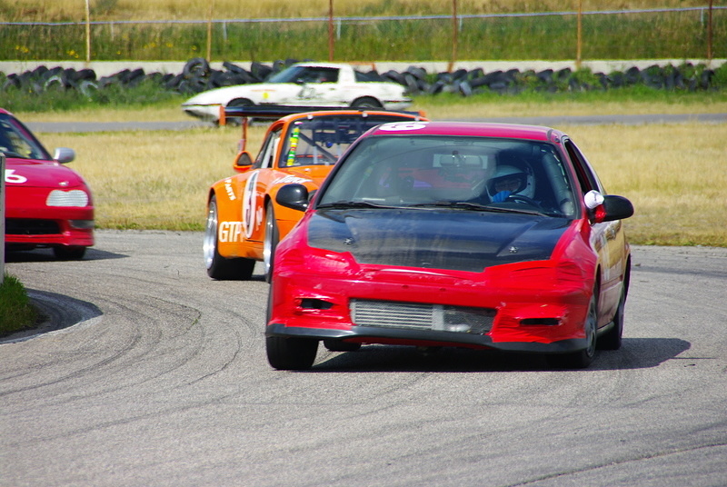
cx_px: 364
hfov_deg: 5.5
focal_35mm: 375
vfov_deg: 3.7
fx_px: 7584
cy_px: 244
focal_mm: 250
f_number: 9
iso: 100
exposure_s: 1/200
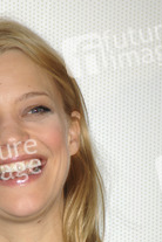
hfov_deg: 2.6
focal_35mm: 522
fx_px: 3523
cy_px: 226
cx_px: 15
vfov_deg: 3.9
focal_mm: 270
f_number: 5.6
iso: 1600
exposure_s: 1/40
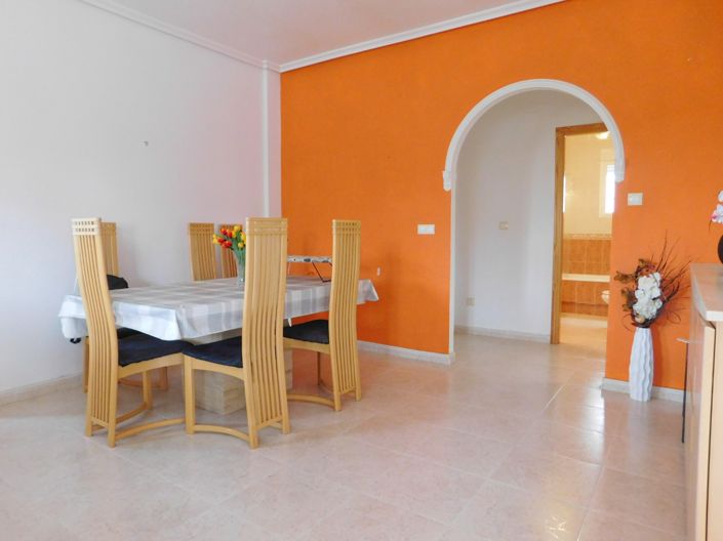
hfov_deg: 74.0
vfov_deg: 58.8
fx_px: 480
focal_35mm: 23
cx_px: 362
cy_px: 270
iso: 360
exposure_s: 1/30
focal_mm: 4
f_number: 3
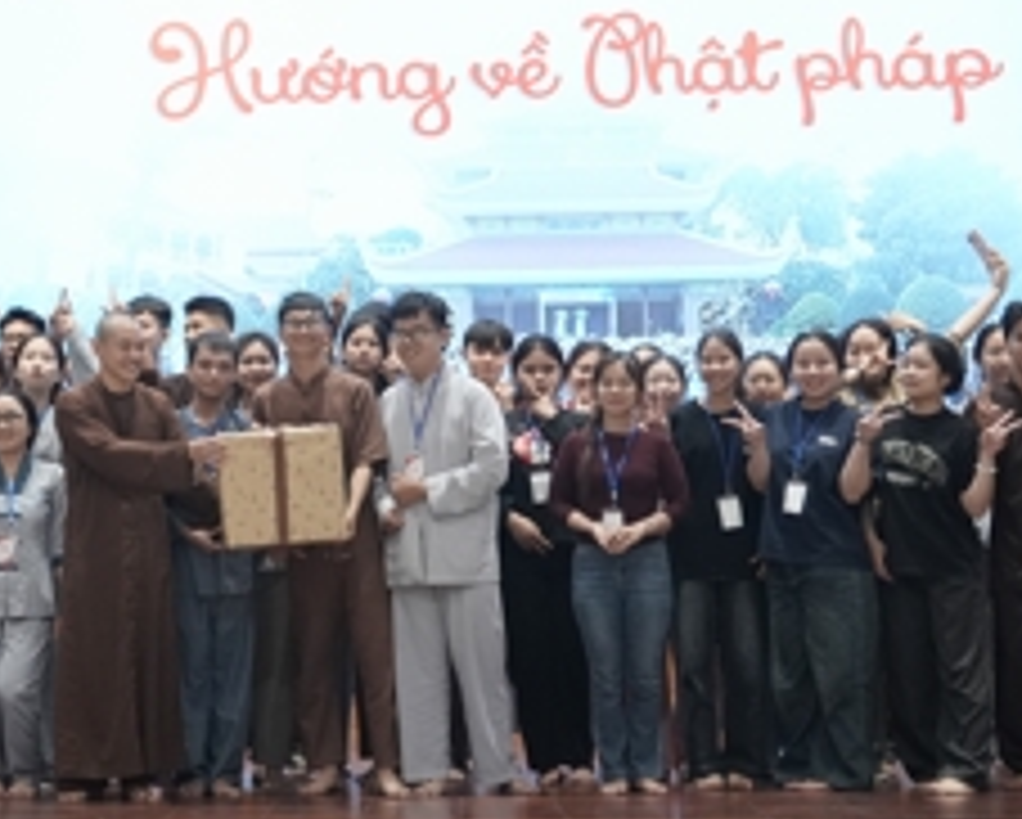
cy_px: 196
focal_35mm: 94
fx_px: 2846
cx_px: 221
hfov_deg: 20.2
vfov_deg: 16.3
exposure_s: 1/500
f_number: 2
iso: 3200
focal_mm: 35
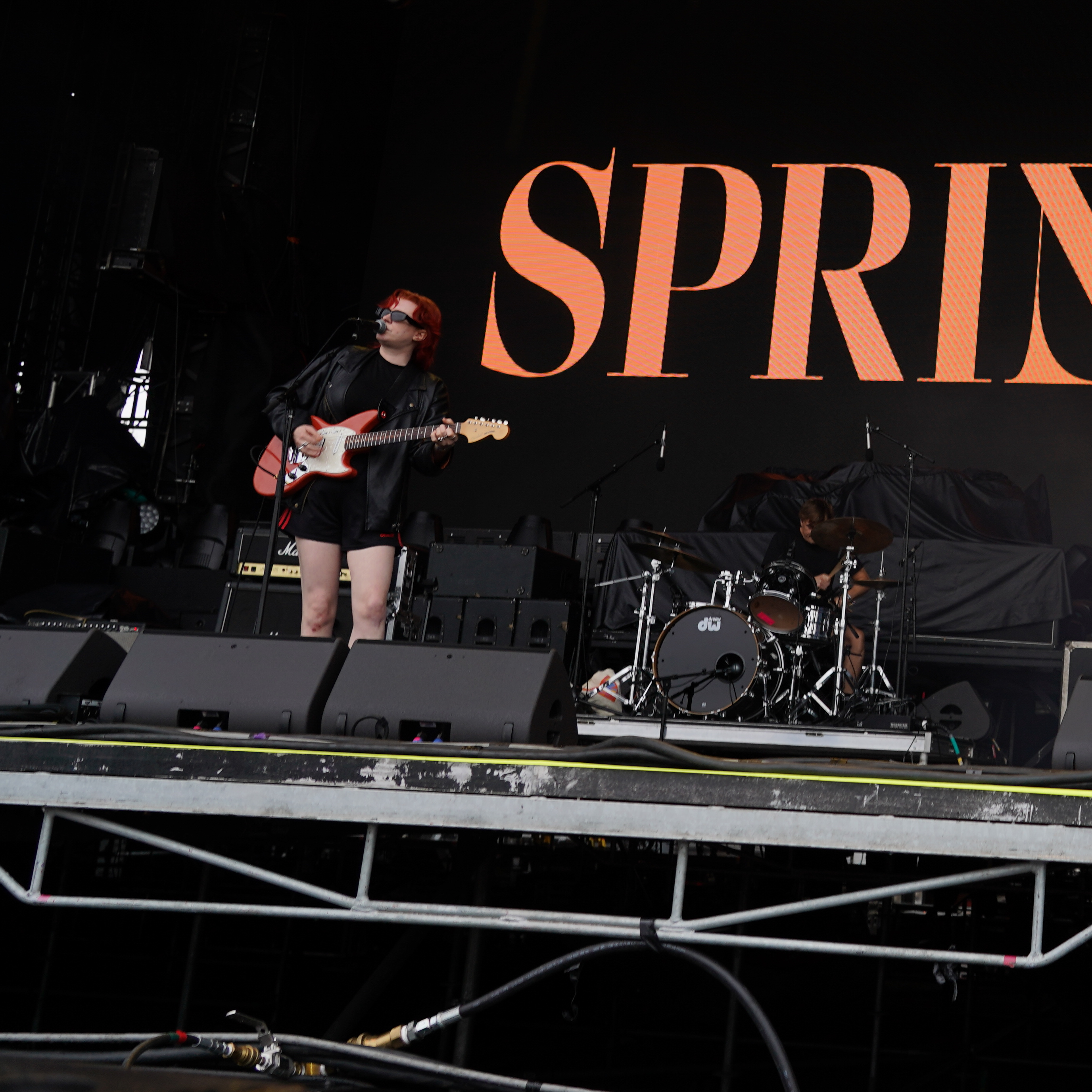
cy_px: 366
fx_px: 1785
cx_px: 1078
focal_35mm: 50
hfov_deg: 31.6
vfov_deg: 33.7
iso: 100
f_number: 5.6
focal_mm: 27
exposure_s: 1/80
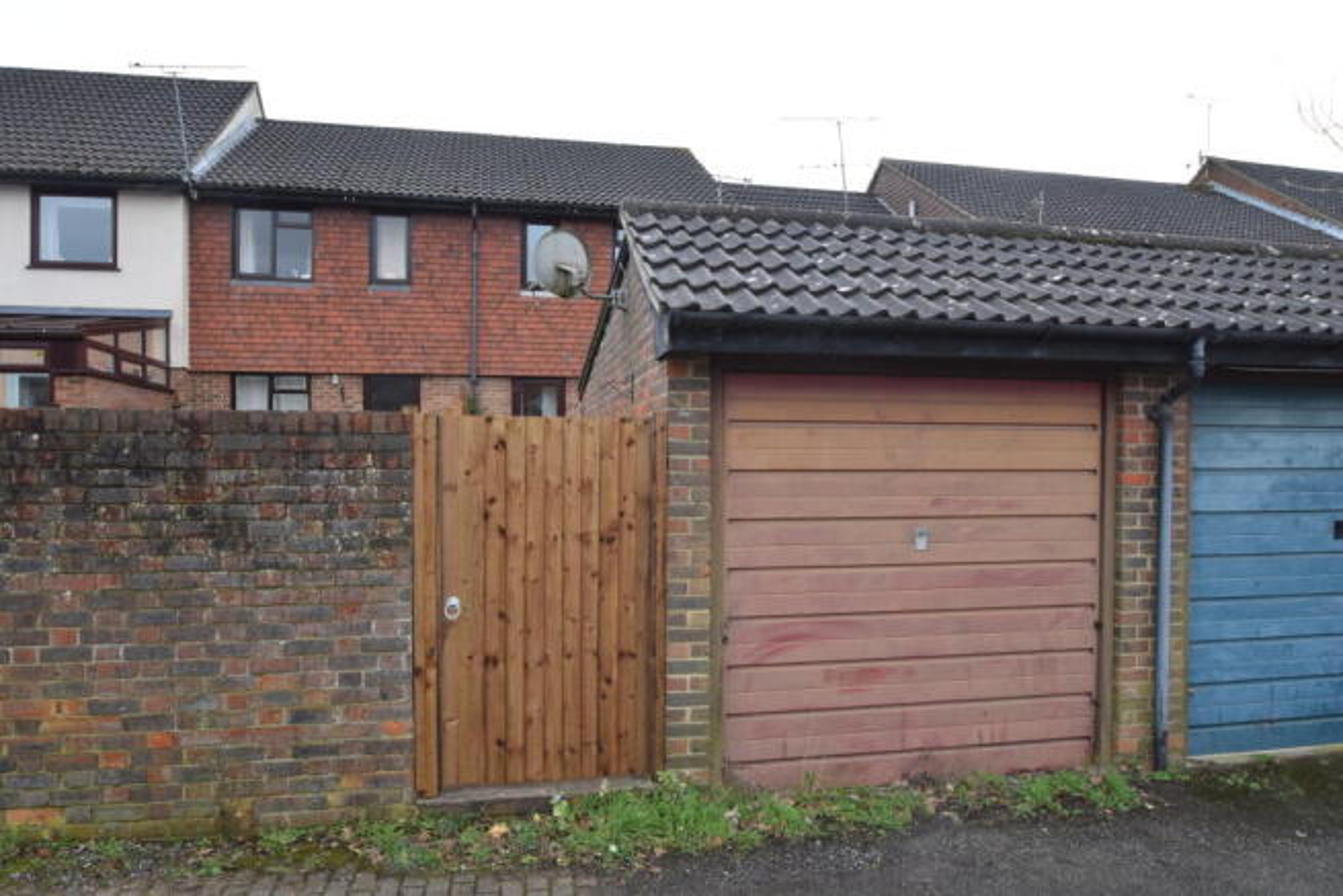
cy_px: 448
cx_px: 672
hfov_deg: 73.7
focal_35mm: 24
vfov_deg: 53.2
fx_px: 895
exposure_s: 1/320
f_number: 9
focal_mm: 16
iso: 800
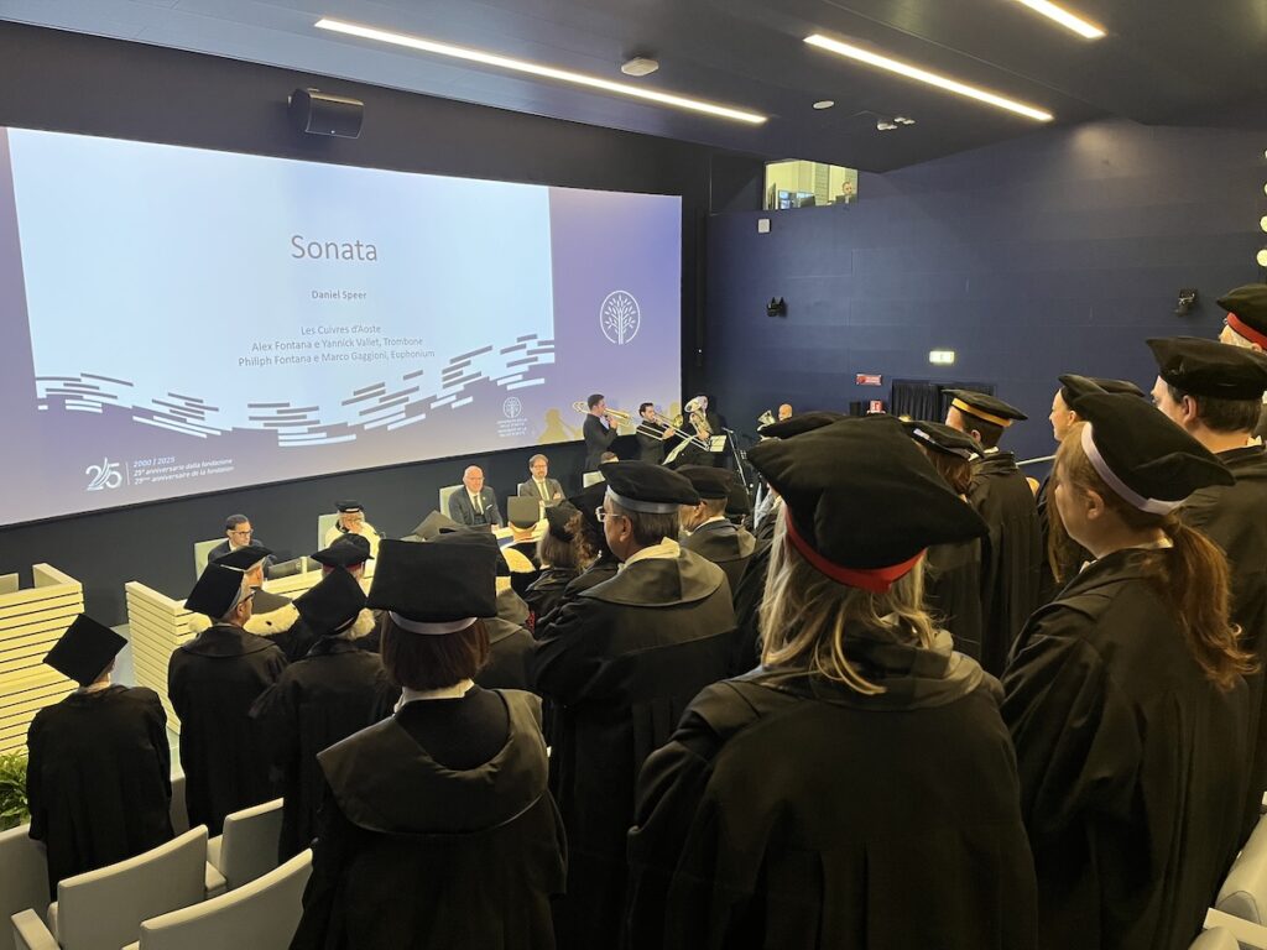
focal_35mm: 26
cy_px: 475
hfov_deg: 67.3
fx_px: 952
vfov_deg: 53.1
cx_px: 634
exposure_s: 1/59
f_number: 1.6
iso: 250
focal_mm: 5.1
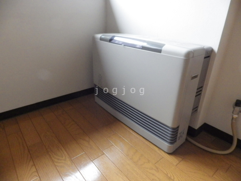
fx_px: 153
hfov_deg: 76.4
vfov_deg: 61.1
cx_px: 120
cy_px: 90
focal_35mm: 22
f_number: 3.1
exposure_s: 1/45
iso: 800
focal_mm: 4
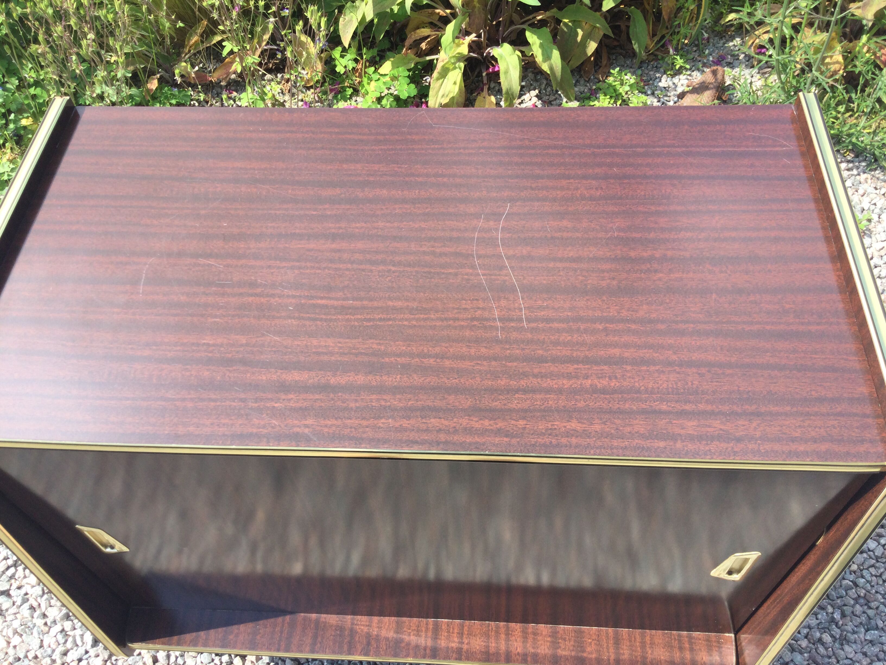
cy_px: 332
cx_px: 443
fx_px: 793
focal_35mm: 31
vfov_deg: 45.4
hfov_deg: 58.4
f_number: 2.4
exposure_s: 1/394
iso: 25
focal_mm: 3.3
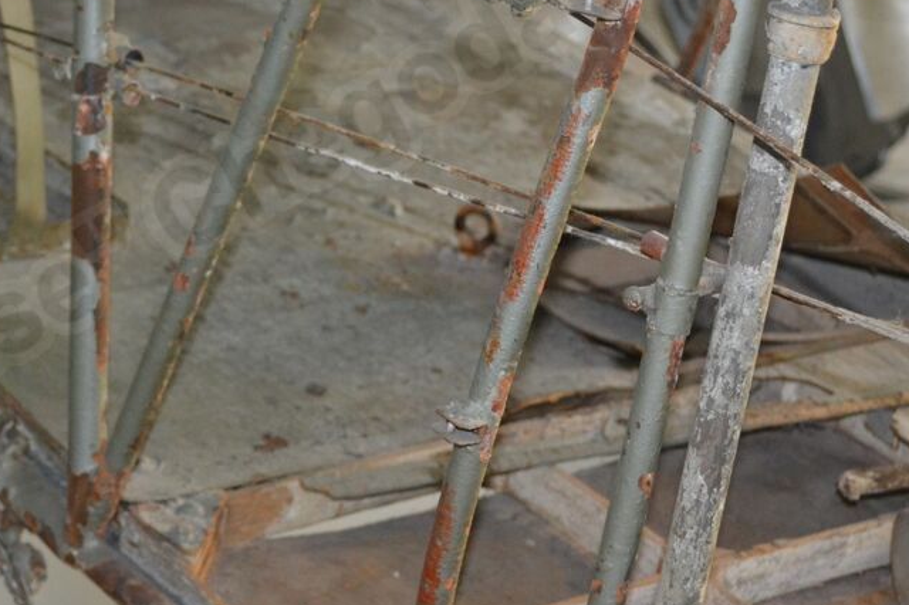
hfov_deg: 21.1
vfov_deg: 14.2
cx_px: 253
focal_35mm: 96
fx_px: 2423
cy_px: 174
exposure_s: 1/60
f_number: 4.8
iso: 1250
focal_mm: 32
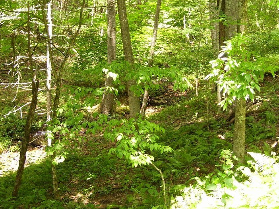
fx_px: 435
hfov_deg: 35.5
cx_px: 146
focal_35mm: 54
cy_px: 70
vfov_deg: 26.9
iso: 125
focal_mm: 6
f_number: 2.7
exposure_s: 1/60
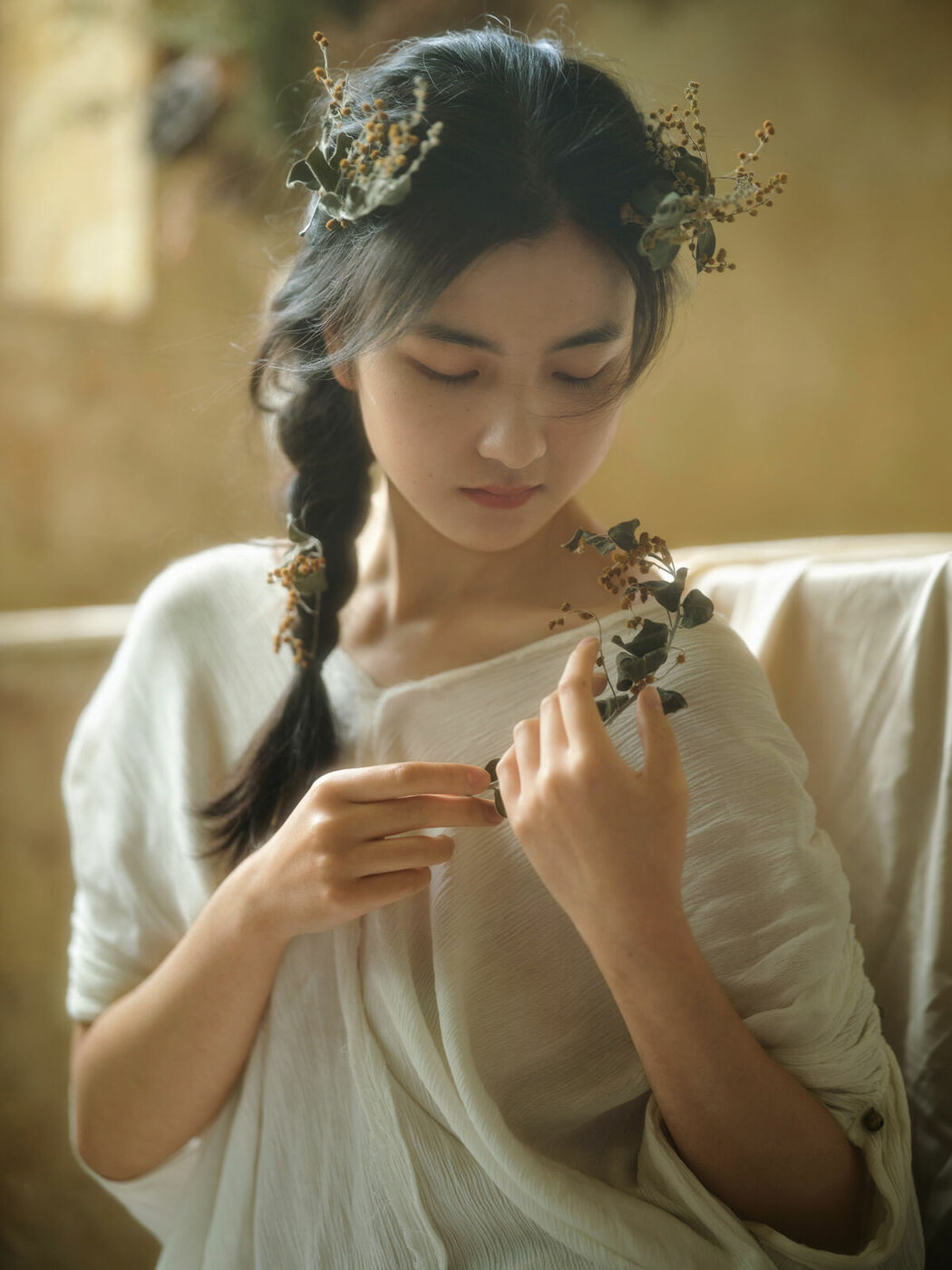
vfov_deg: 22.5
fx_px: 3190
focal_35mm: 87
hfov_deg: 17.0
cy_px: 635
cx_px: 476
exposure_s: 1/160
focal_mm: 110
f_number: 2
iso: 400
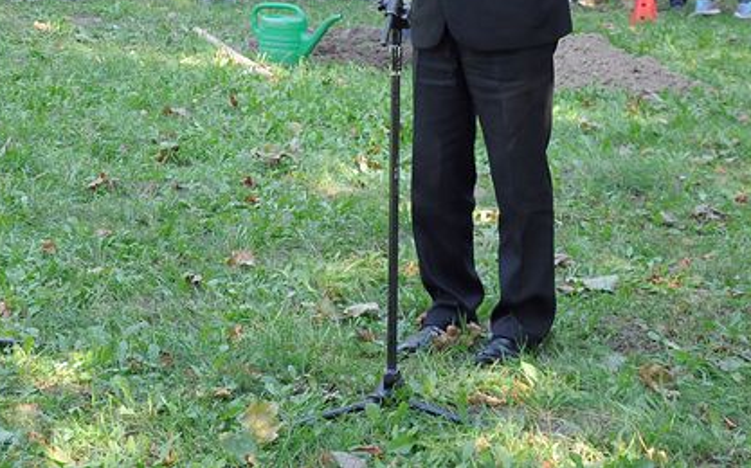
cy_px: -39
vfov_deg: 11.8
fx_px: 2230
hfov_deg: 19.1
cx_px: 454
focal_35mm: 109
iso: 400
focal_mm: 35
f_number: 5
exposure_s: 1/100
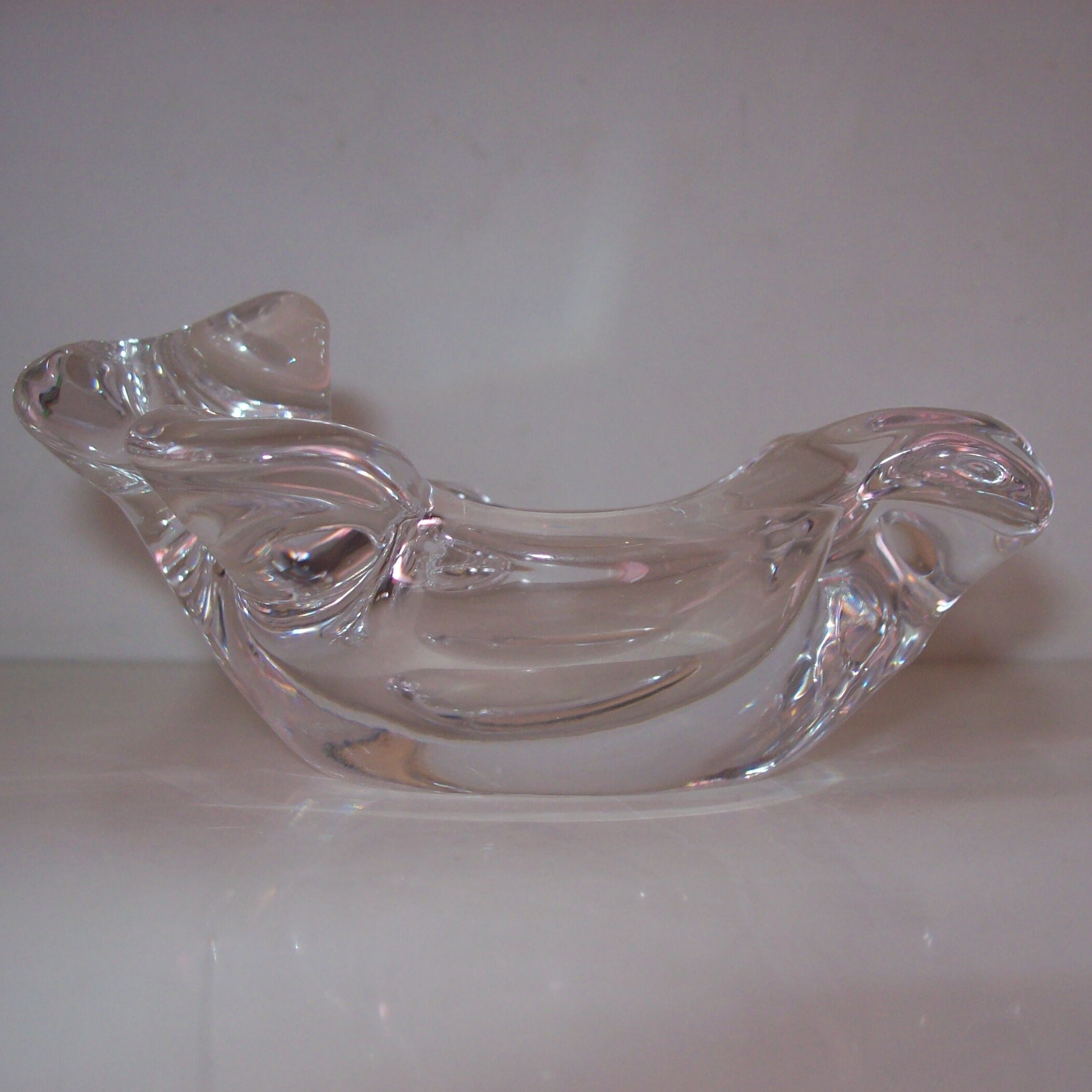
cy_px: 549
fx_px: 1535
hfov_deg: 39.2
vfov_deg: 39.2
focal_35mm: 43
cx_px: 560
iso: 80
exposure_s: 1/64
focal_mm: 6
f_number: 2.7
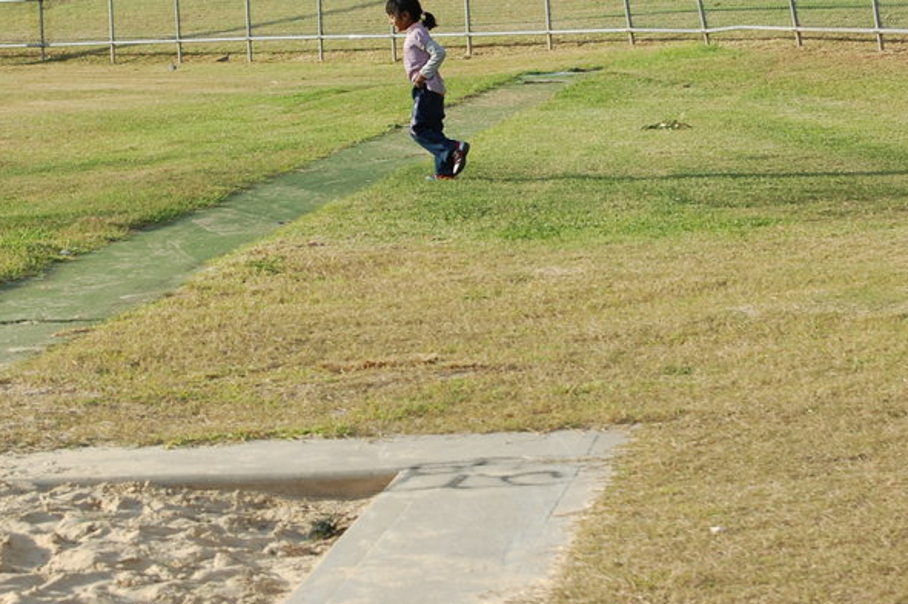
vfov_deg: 9.6
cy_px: 105
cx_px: 439
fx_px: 3600
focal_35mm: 143
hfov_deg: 14.4
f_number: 9
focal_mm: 55
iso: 200
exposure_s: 1/320
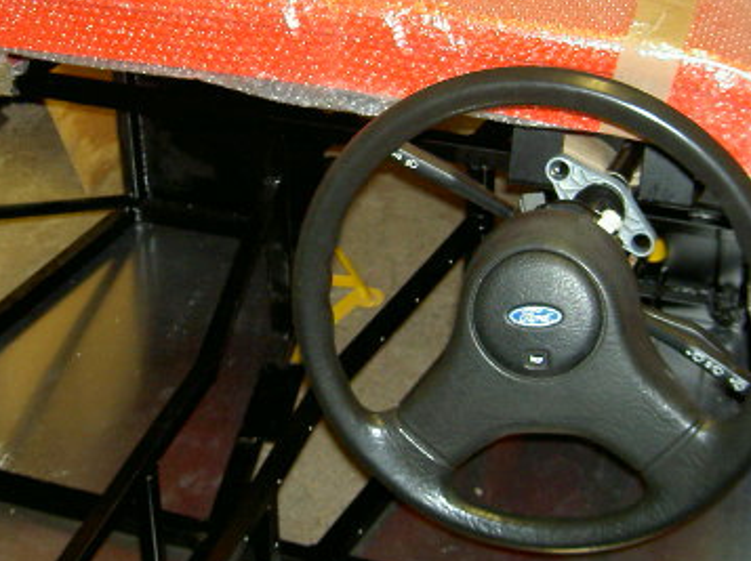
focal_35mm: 70
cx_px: 250
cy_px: 168
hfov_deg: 27.6
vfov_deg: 20.9
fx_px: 1517
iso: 100
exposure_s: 1/59.5
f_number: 2.8
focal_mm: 8
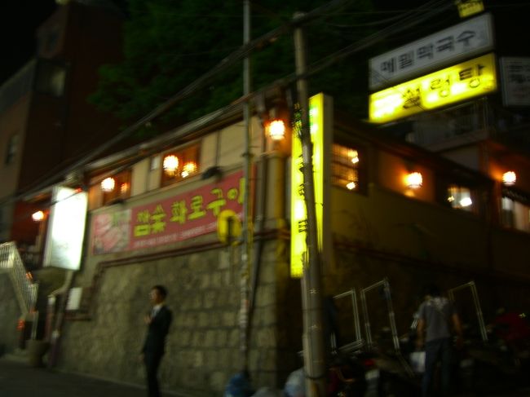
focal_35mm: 38
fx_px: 582
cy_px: 198
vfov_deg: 37.7
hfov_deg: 49.0
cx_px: 265
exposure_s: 1/4
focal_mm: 7.9
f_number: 2.8
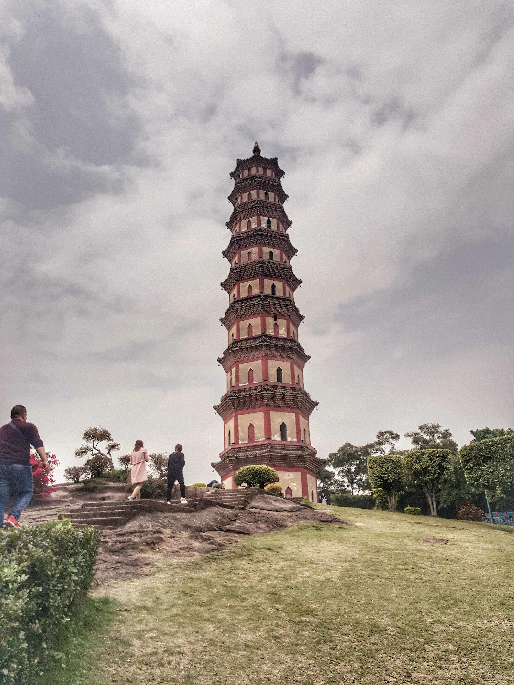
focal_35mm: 31
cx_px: 257
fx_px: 614
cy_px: 342
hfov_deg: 45.4
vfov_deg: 58.4
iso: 40
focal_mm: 3.75
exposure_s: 1/2165
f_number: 2
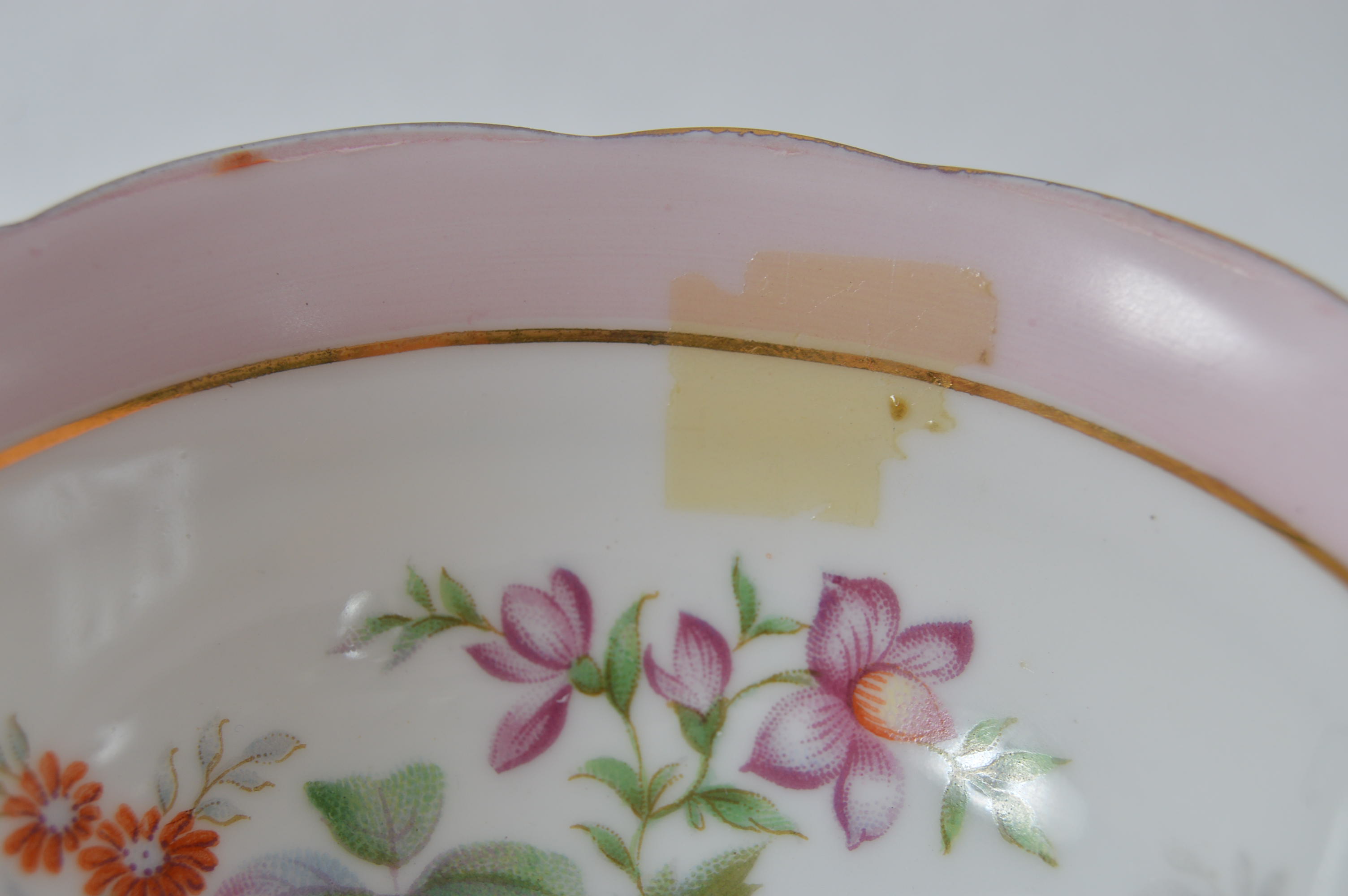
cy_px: 448
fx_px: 3086
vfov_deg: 16.5
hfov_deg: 24.6
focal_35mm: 82
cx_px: 674
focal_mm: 55
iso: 200
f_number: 9
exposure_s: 1/100
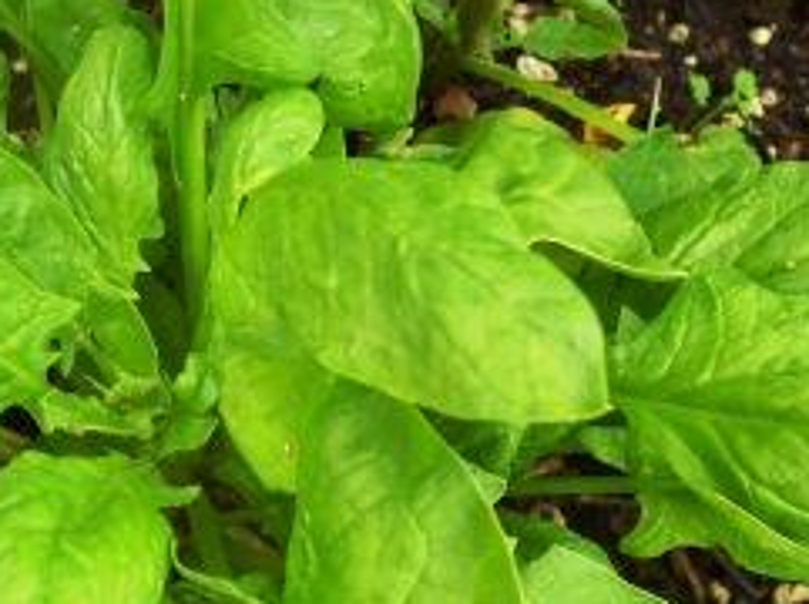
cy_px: 369
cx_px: 178
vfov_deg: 26.9
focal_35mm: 54
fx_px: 1260
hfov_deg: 34.6
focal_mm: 5.1
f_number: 3.4
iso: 80
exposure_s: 1/80
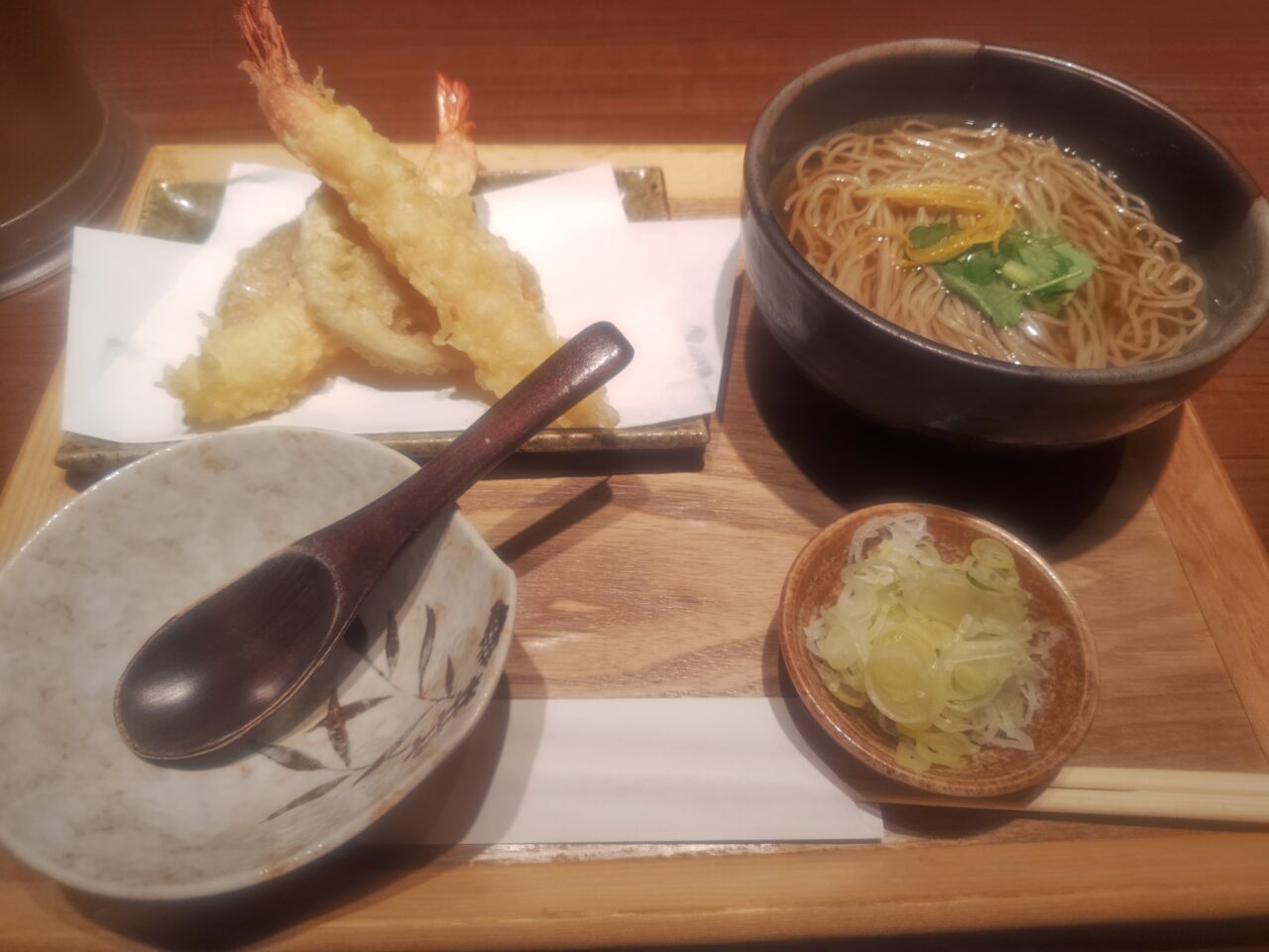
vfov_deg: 58.9
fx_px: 843
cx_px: 634
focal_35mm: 23
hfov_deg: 73.9
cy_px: 476
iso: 50
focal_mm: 5.56
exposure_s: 1/100
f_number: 1.9
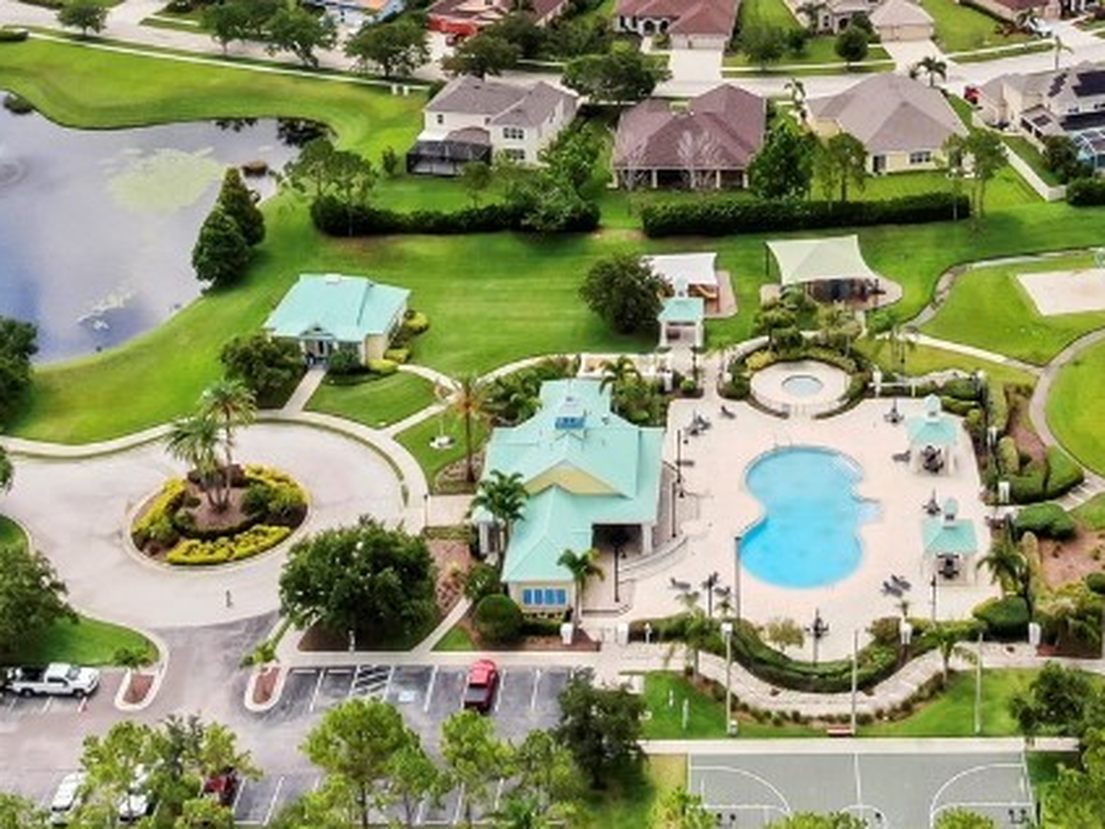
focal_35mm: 58
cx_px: 738
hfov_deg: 32.9
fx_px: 1851
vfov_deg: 23.9
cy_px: -47
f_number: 2.8
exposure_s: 1/1250
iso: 100
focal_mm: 4.39
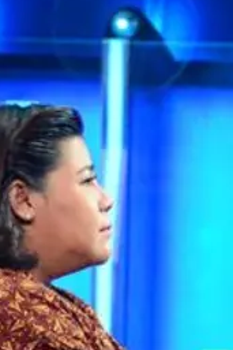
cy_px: 310
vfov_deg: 3.2
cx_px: 356
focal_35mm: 638
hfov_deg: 2.2
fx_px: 6185
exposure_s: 1/200
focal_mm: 140
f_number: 5.6
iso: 5000
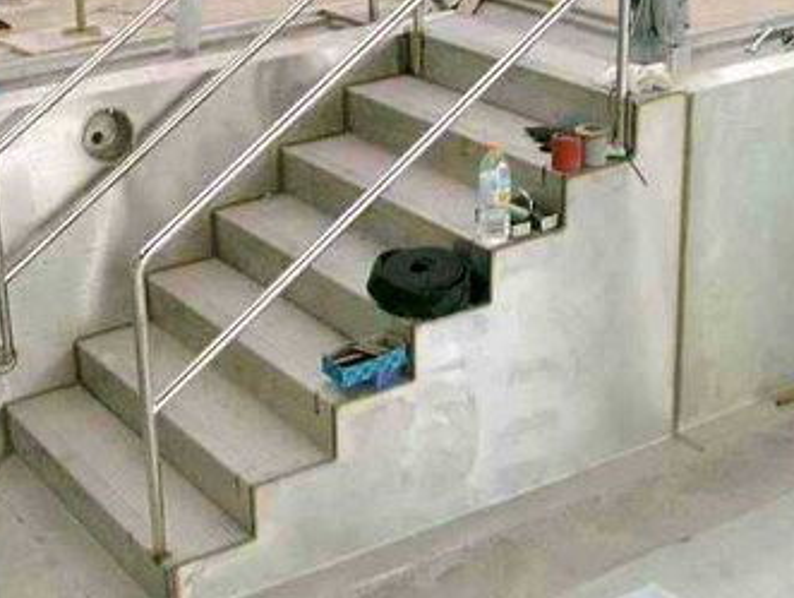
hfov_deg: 28.9
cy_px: 221
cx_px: 345
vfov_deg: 21.9
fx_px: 1538
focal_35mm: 67
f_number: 2.6
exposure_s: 1/80
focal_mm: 7.6
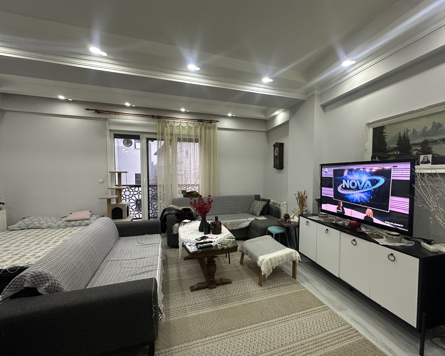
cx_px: 235
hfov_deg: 96.7
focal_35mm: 15
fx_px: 198
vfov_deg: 84.0
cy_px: 183
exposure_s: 1/50
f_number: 2.2
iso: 320
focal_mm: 2.22
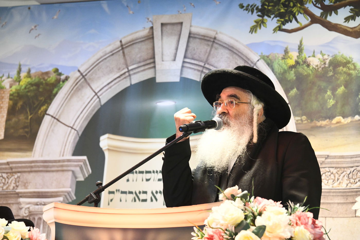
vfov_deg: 12.2
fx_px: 1120
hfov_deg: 18.3
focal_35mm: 112
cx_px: 180
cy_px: 120
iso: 5000
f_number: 5.6
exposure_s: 1/125
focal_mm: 112
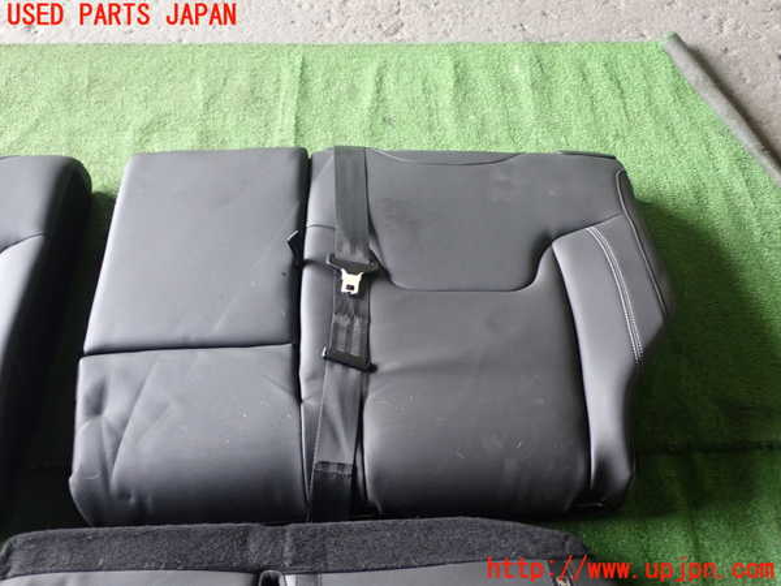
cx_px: 390
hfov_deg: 45.8
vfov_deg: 35.1
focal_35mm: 41
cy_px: 293
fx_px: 925
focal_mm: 7.31
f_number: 2.8
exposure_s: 1/40
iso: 250
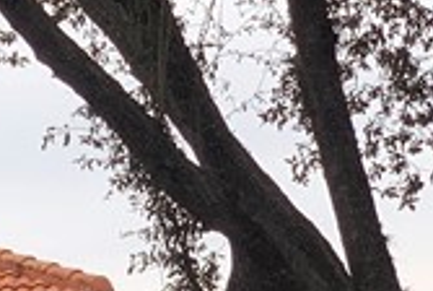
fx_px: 3988
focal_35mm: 331
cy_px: 504
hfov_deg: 6.0
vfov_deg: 4.1
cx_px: -622
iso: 16
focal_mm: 6
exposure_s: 1/168
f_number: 2.4
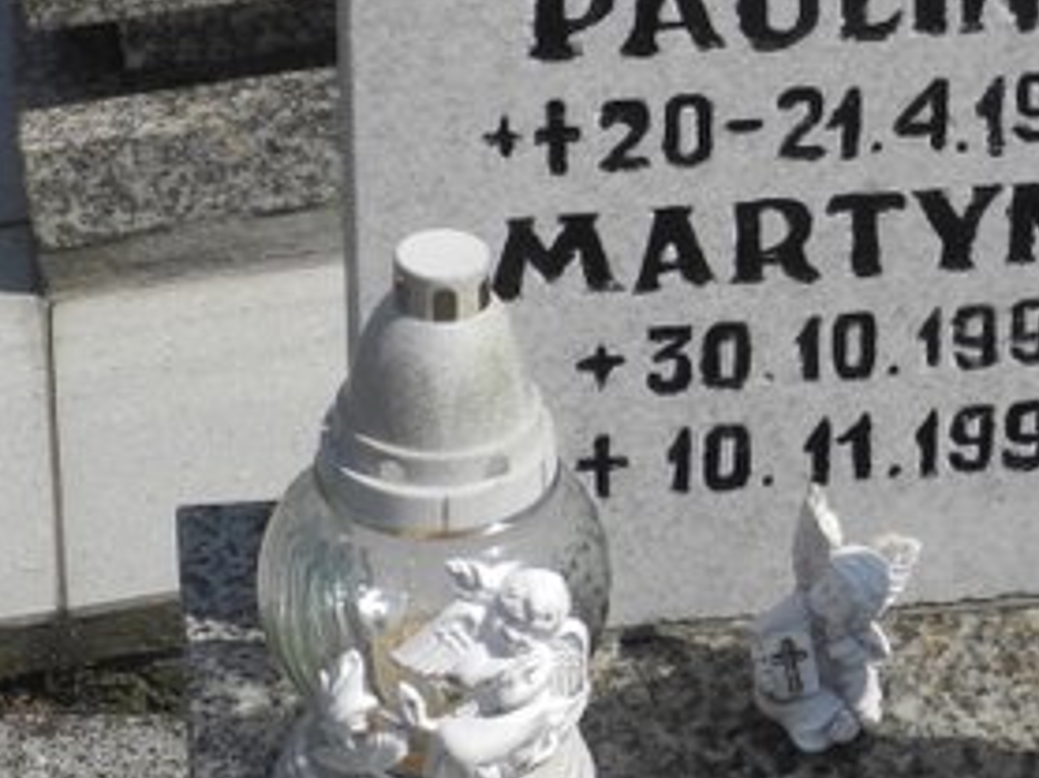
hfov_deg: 13.6
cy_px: -37
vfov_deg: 10.2
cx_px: 983
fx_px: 4318
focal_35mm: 144
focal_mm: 10.7
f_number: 5.6
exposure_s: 1/1000
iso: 100
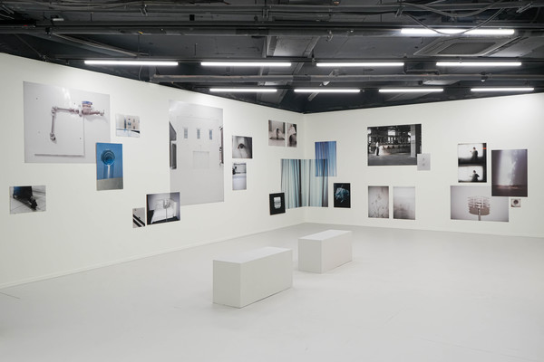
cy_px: 181
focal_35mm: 29
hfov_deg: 63.7
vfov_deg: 45.0
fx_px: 438
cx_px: 272
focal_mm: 29
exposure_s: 1/30
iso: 1250
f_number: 9
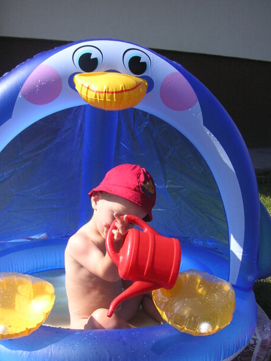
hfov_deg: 29.7
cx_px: 130
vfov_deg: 38.6
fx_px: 511
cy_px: 230
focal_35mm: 49
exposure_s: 1/180
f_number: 6.7
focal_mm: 6.1
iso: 50
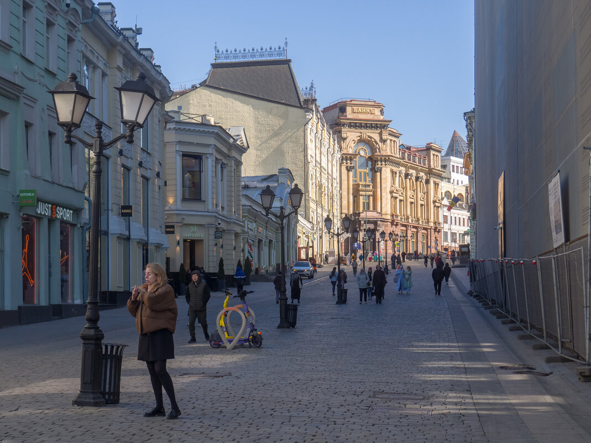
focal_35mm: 66
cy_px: 222
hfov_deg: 29.4
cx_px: 296
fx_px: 1127
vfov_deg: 22.3
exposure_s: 1/320
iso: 250
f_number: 7.1
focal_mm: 33
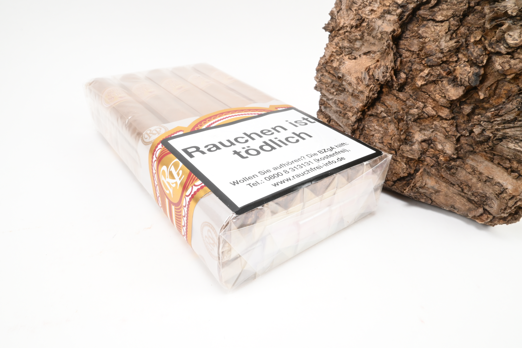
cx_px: 261
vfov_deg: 53.1
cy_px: 174
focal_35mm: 24
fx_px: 348
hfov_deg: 73.7
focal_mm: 16
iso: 640
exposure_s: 1/15
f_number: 22
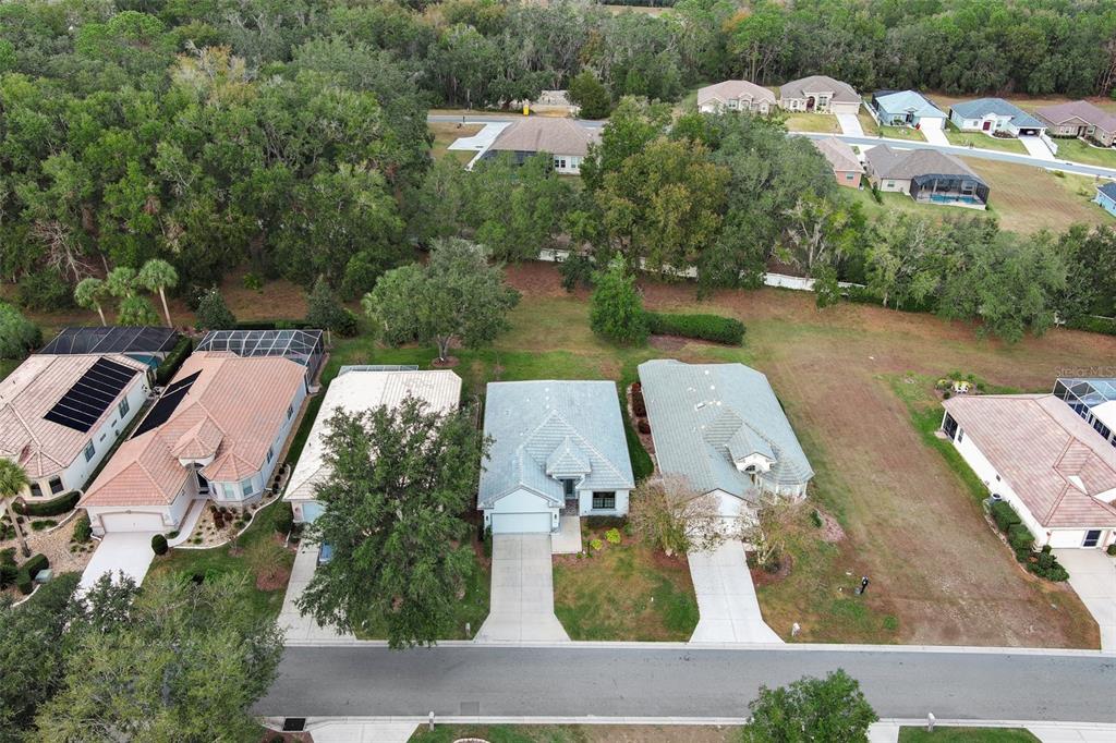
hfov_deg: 63.7
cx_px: 558
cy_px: 372
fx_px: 899
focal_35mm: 29
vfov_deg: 44.9
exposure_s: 1/180
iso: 100
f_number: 2.8
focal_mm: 10.57
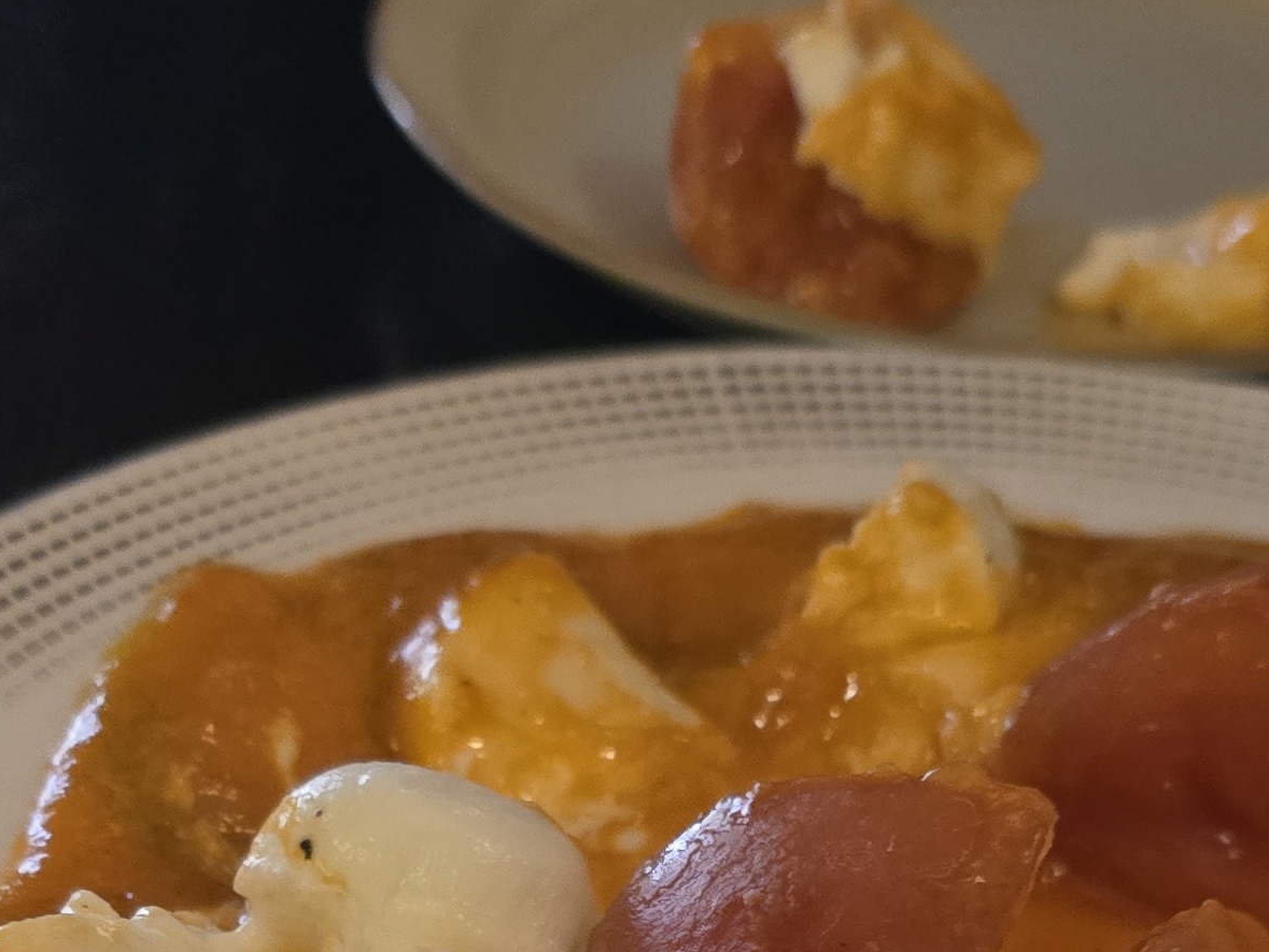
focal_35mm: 78
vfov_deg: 17.7
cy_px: 1241
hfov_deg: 25.0
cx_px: 596
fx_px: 2860
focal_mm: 6.3
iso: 1600
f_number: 1.7
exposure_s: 1/40
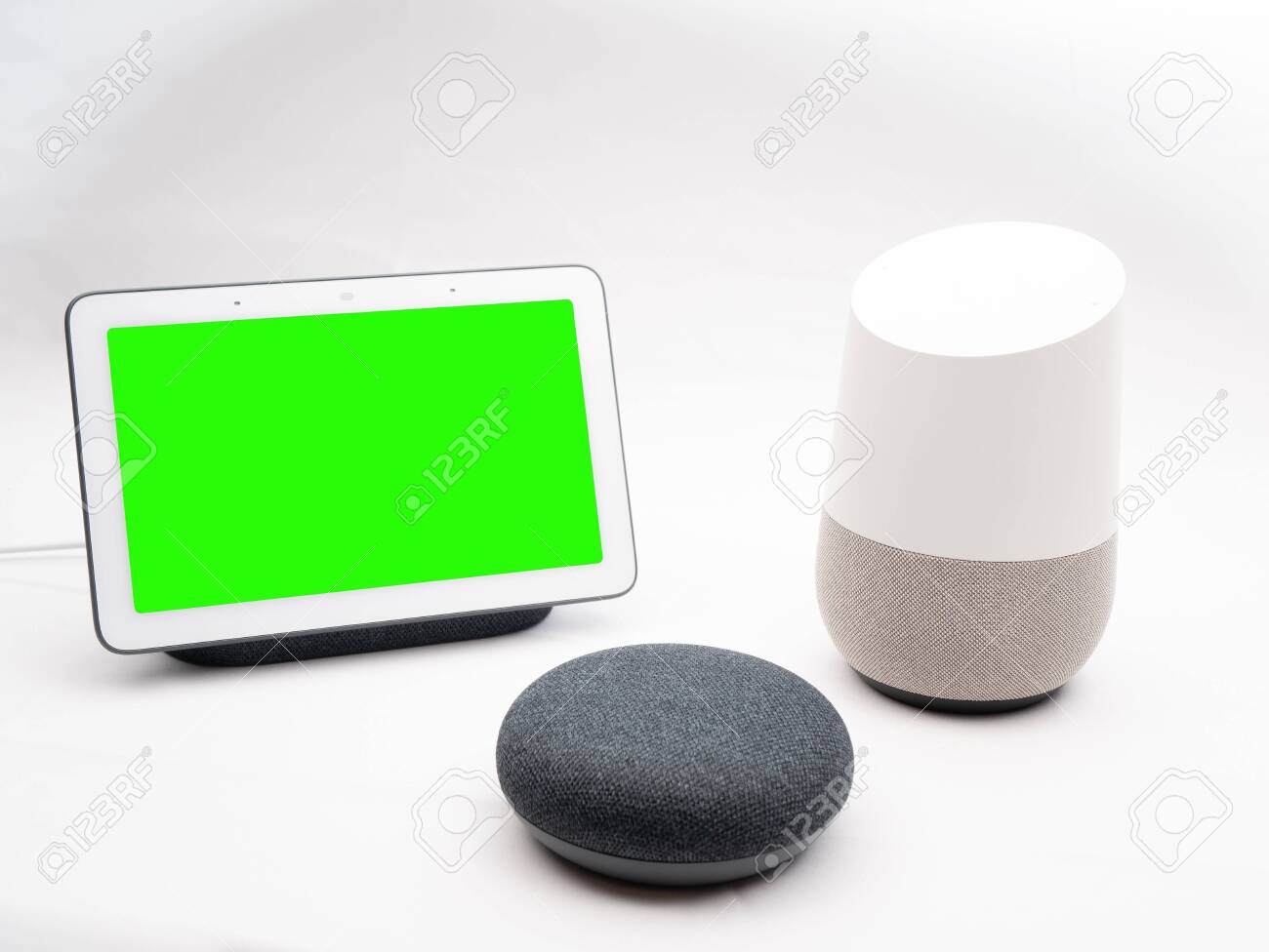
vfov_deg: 29.1
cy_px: 476
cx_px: 634
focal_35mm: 50
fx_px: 1834
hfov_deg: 38.2
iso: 200
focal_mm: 25
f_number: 7.1
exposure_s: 1/6
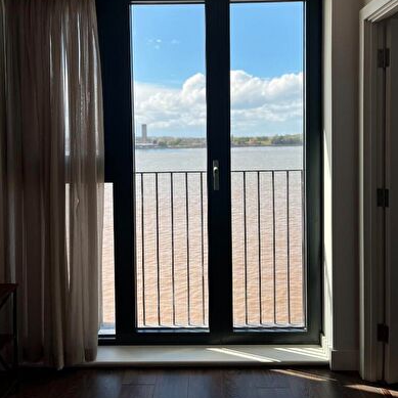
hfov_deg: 52.5
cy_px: 156
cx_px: 201
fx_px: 403
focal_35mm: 31
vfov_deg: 52.1
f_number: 1.6
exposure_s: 1/1497
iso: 50
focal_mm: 5.1
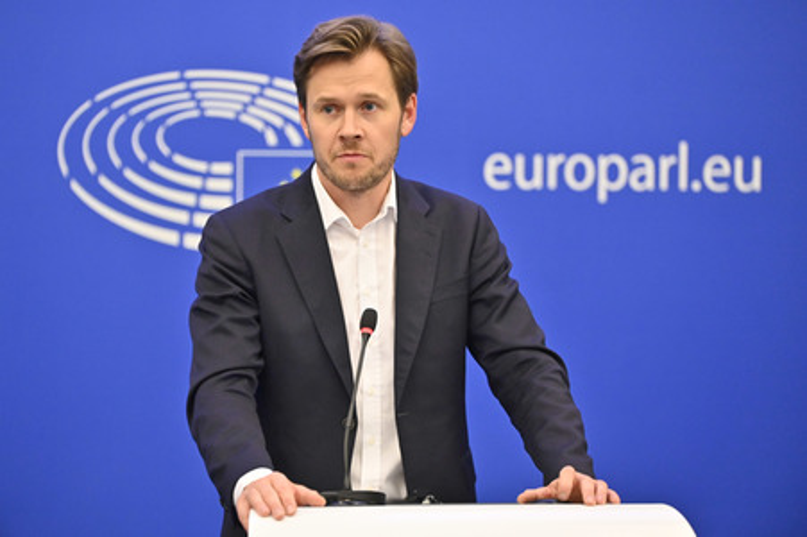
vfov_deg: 10.1
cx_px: 404
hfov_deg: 15.2
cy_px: 268
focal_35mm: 135
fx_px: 3024
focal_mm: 135
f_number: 2.8
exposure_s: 1/800
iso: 5000
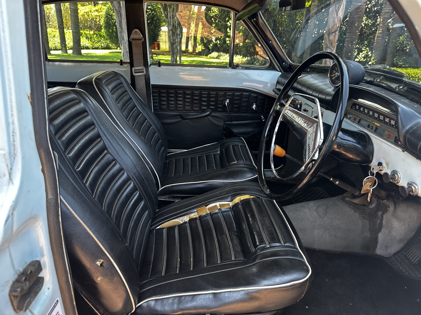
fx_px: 292
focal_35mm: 24
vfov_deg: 56.8
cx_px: 210
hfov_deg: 71.6
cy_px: 158
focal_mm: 6.86
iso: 100
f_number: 1.78
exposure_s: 1/121
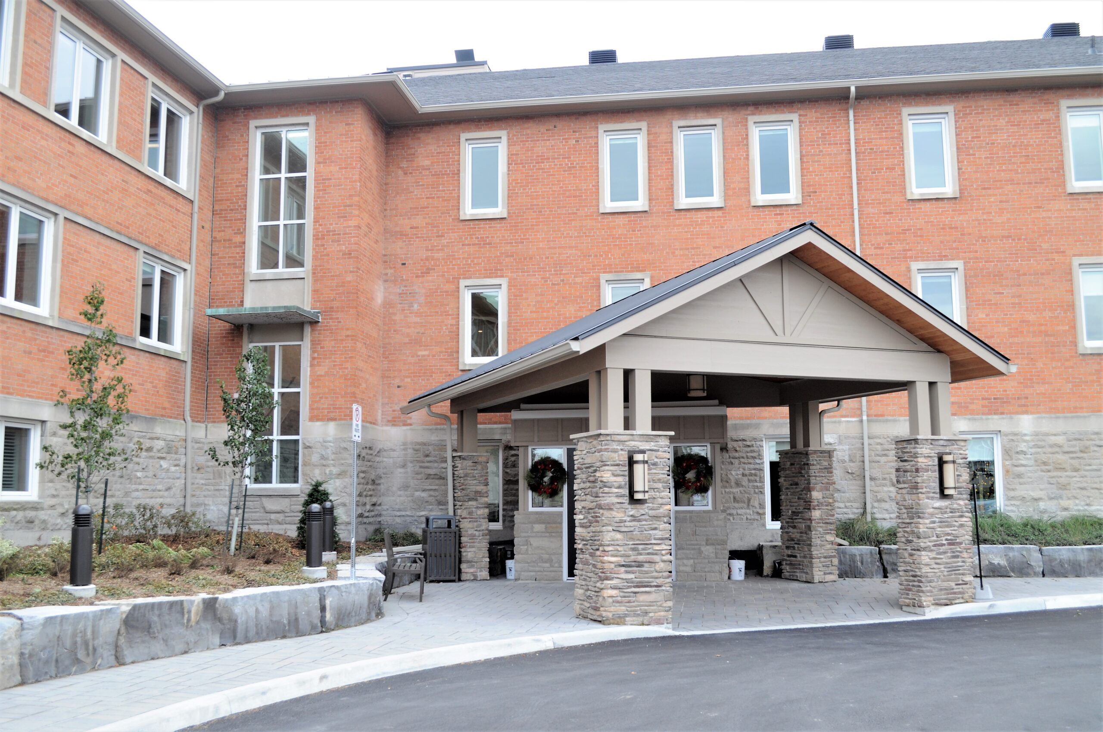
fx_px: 1010
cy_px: 366
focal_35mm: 33
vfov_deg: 39.9
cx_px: 552
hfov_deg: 57.3
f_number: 5.6
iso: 250
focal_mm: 22
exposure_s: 1/125
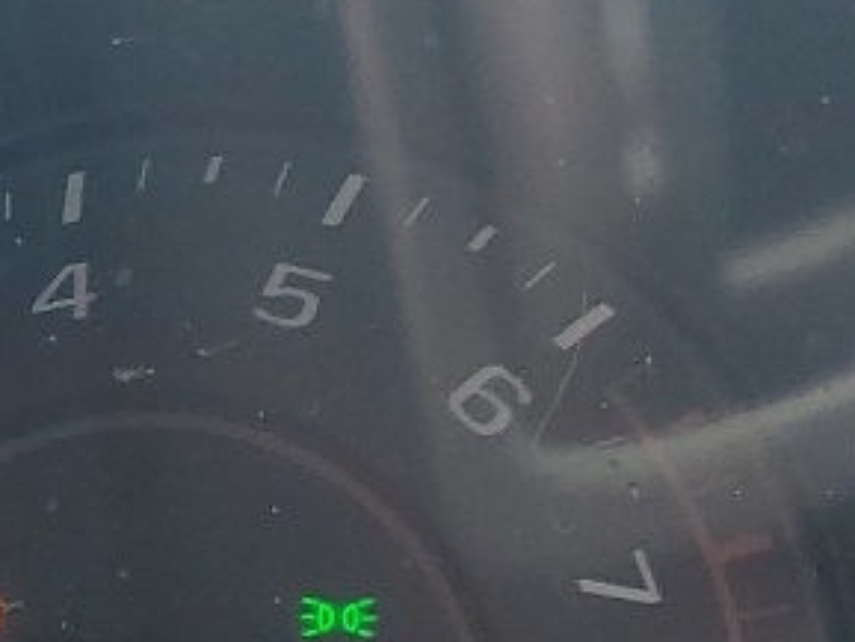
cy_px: 790
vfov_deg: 10.1
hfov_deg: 11.6
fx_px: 3558
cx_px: -1098
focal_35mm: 144
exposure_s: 1/125
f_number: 1.5
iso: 50
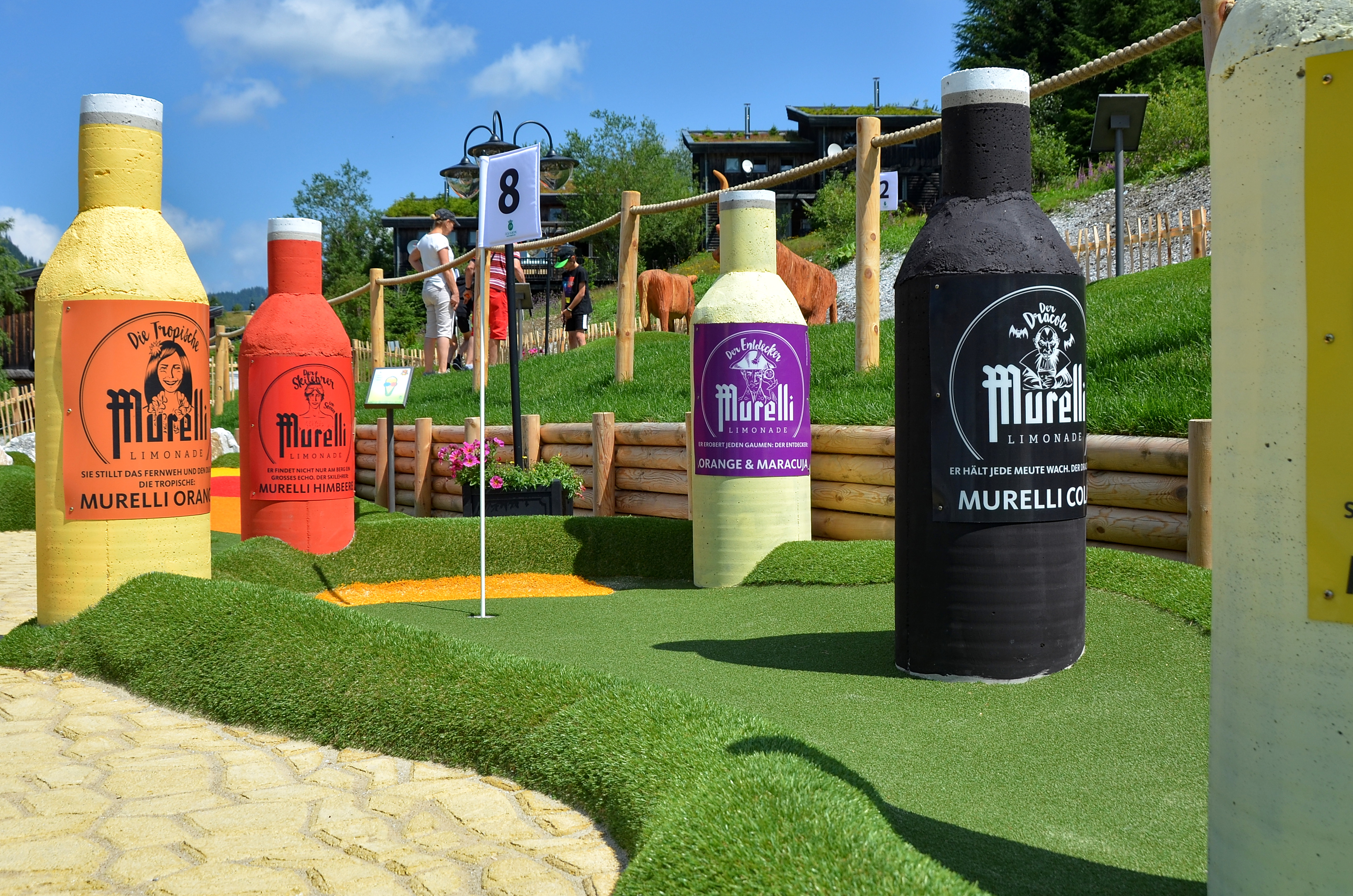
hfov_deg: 49.6
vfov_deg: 34.1
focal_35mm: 39
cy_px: 430
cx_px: 667
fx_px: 1463
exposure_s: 1/500
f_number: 8
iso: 160
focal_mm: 20
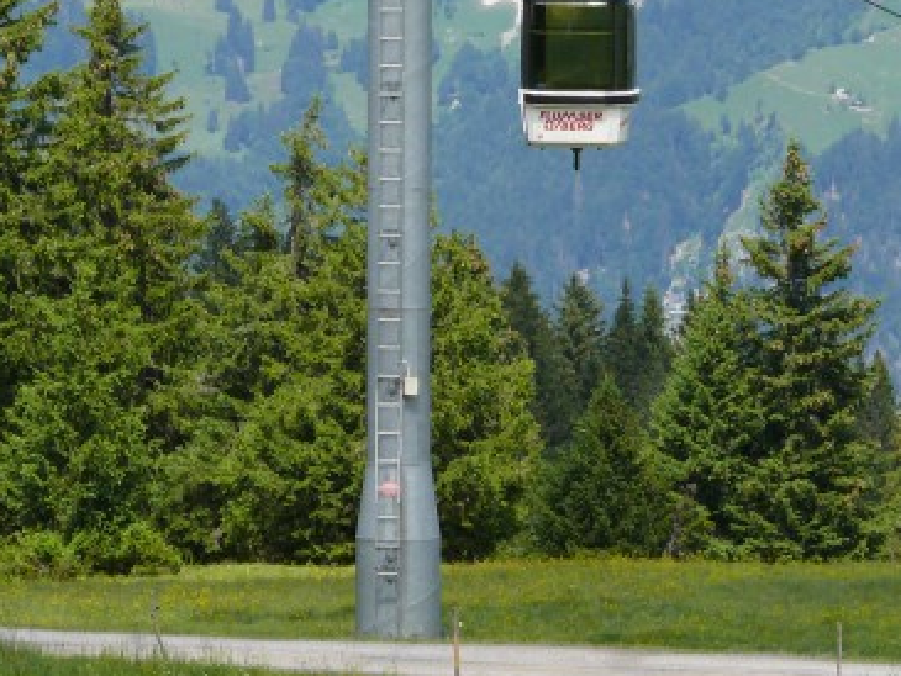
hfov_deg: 5.4
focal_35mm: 364
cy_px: 22
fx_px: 9477
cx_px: 585
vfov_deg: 4.1
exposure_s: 1/320
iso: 100
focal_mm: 35.1
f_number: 5.6
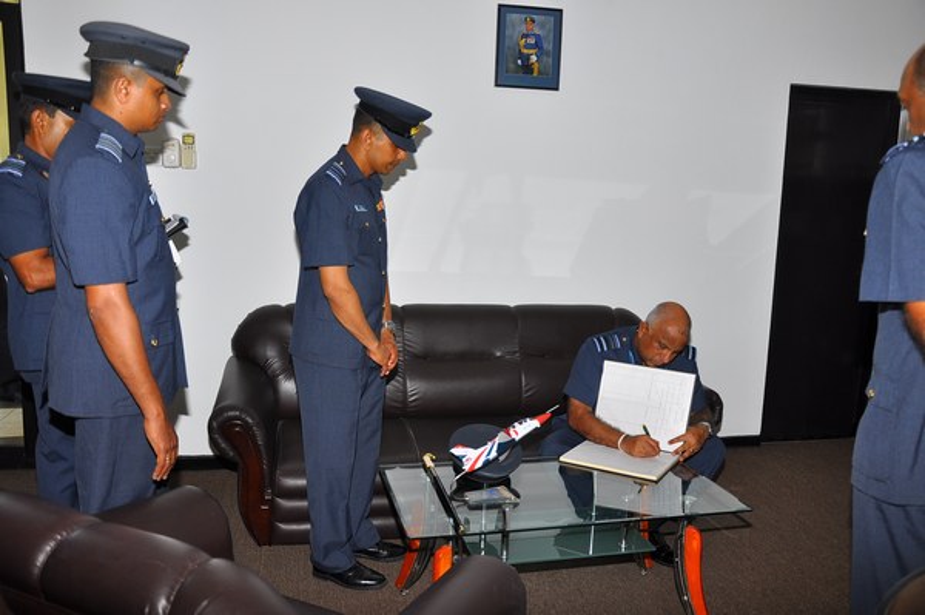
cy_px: 308
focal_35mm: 32
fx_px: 809
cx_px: 462
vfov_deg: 41.6
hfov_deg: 59.5
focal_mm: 21
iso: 200
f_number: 3.8
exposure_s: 1/100
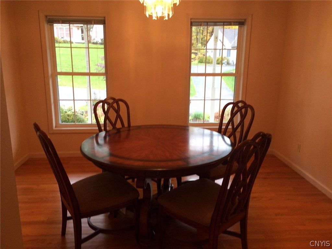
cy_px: 124
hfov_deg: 61.7
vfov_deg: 48.2
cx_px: 166
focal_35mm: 29
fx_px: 278
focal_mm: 4.15
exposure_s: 1/30
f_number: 2.2
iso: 50
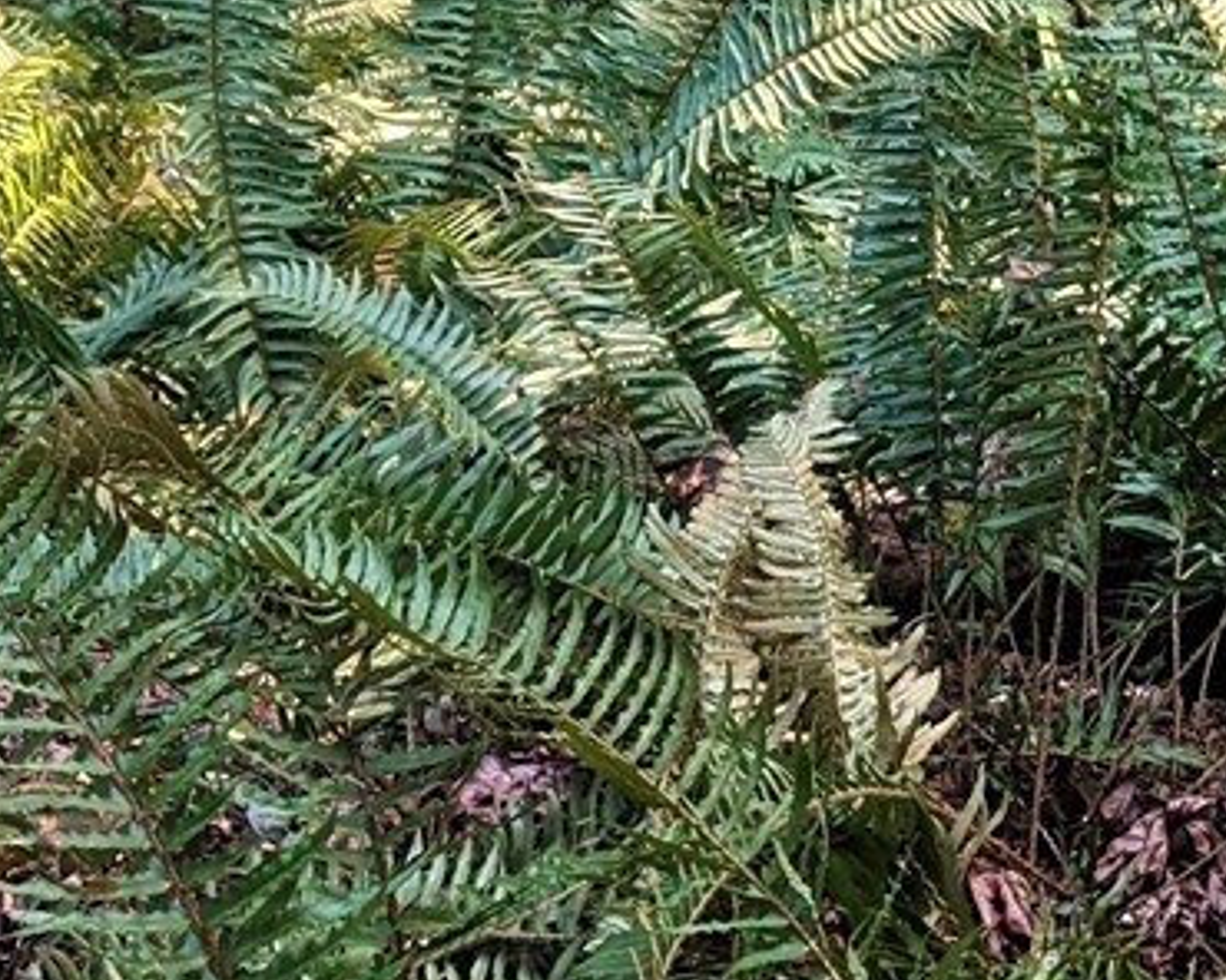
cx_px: 1501
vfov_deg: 13.2
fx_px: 4136
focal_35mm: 114
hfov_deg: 16.1
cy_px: -195
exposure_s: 1/125
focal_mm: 4.44
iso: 77
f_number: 1.8
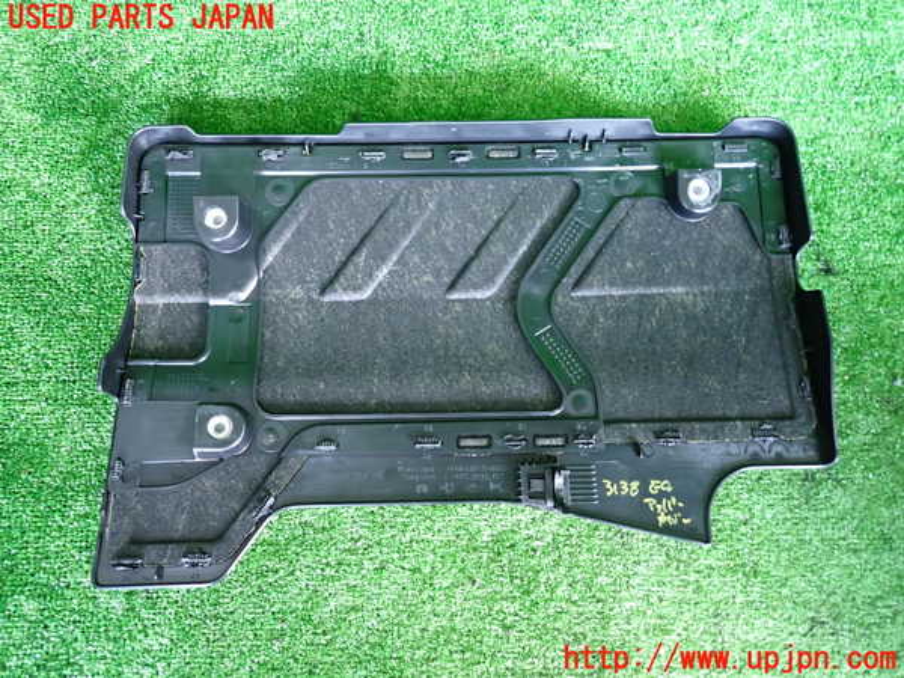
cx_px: 452
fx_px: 653
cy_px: 339
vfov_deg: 54.9
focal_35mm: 25
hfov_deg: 69.4
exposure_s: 1/30
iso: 500
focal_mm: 4.5
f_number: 2
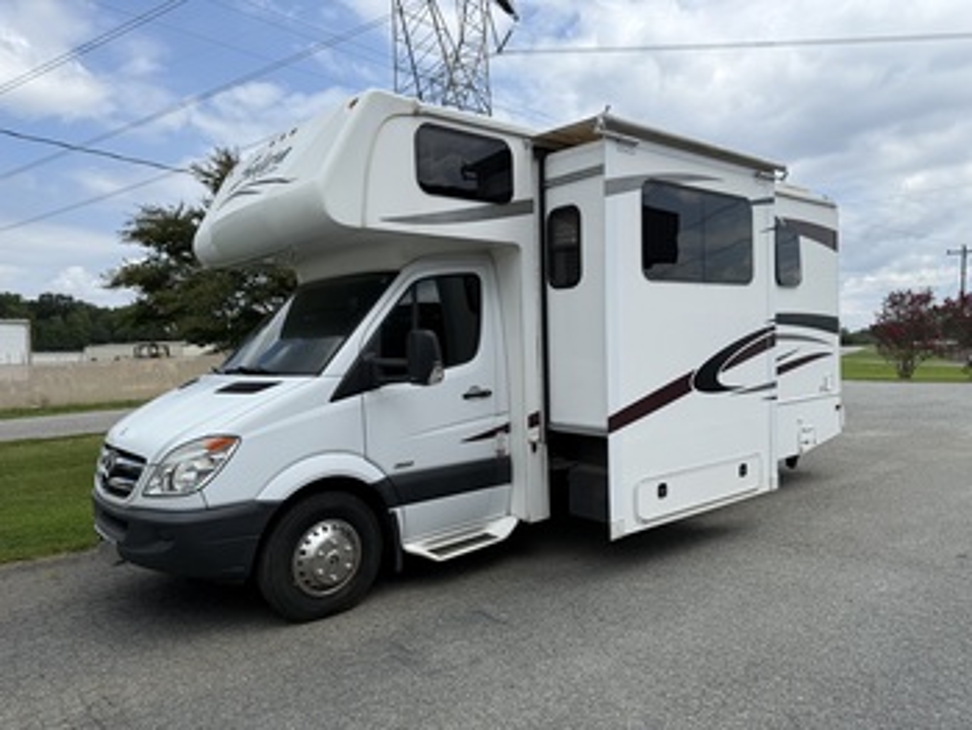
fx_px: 674
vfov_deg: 56.9
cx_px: 486
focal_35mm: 24
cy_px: 365
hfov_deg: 71.6
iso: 80
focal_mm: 6.76
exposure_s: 1/5319
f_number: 1.78
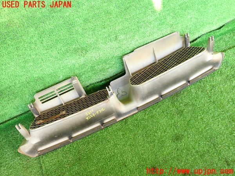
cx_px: 118
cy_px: 88
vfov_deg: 46.8
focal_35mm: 30
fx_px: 204
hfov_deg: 60.0
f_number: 2.3
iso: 200
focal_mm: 5.4
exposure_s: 1/60
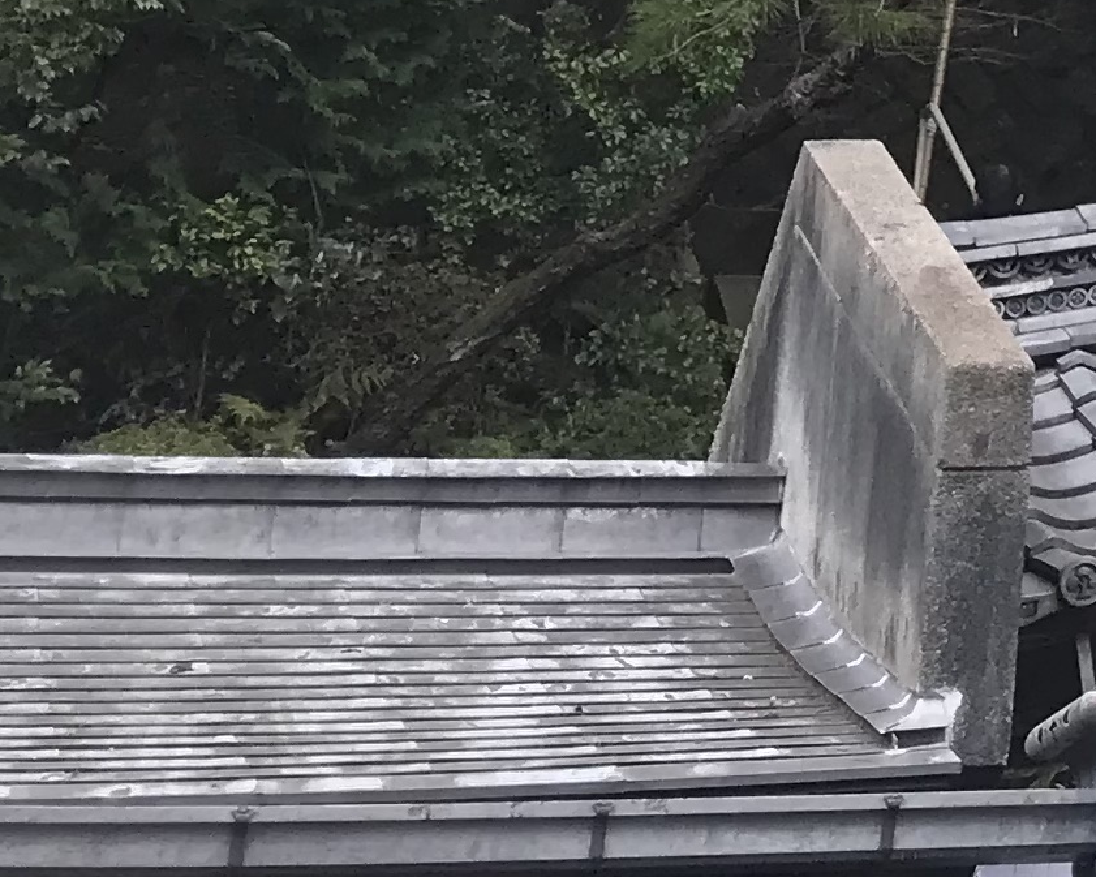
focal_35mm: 131
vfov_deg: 10.5
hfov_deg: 12.1
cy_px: -1071
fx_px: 4250
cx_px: 2562
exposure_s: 1/184
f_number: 1.8
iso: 20
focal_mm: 3.99
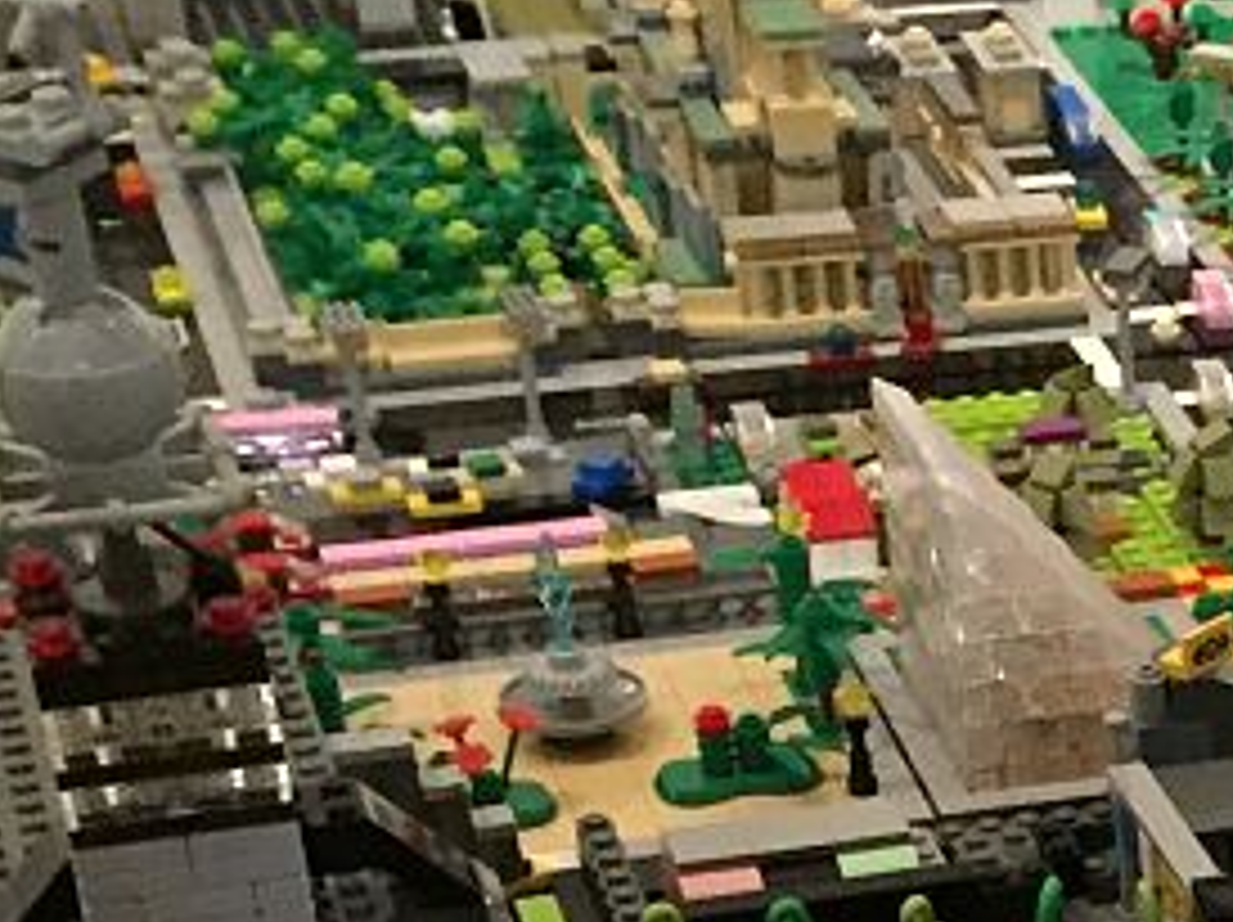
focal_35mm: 128
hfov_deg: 14.2
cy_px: 1615
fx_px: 4555
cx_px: 1994
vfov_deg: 10.9
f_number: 2.2
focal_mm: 4.15
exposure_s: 1/17
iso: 320
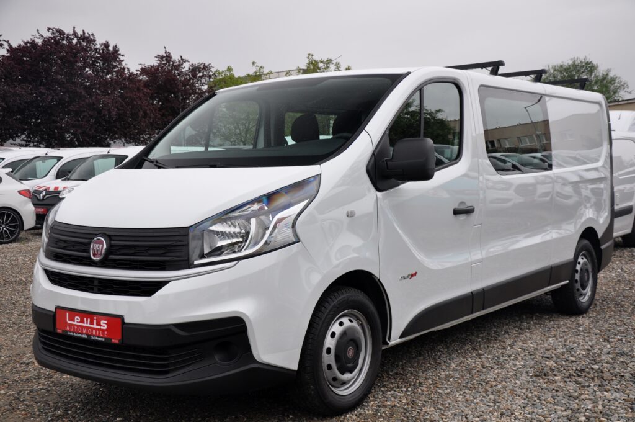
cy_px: 211
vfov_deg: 29.8
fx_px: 793
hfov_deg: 43.7
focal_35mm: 45
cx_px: 318
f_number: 7.1
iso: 500
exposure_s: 1/160
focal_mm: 30
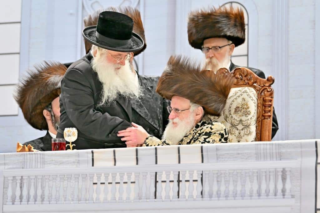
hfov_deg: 10.6
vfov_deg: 7.0
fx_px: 1733
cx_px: 160
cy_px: 106
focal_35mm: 195
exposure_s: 1/125
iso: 400
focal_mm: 130
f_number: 2.8
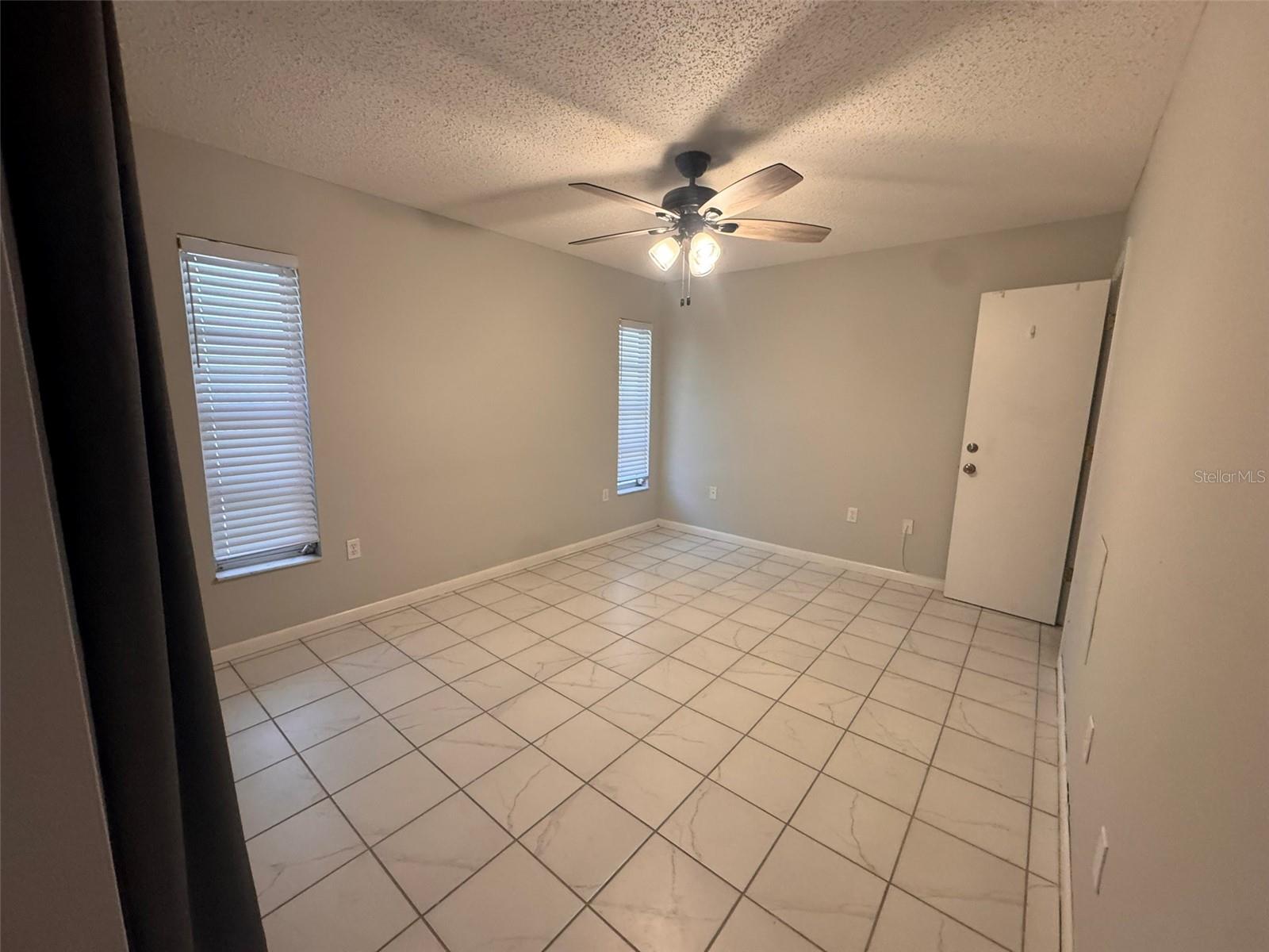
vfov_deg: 85.7
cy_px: 476
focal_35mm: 14
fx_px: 513
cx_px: 634
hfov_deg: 102.1
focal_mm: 2.22
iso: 320
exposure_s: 1/120
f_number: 2.2
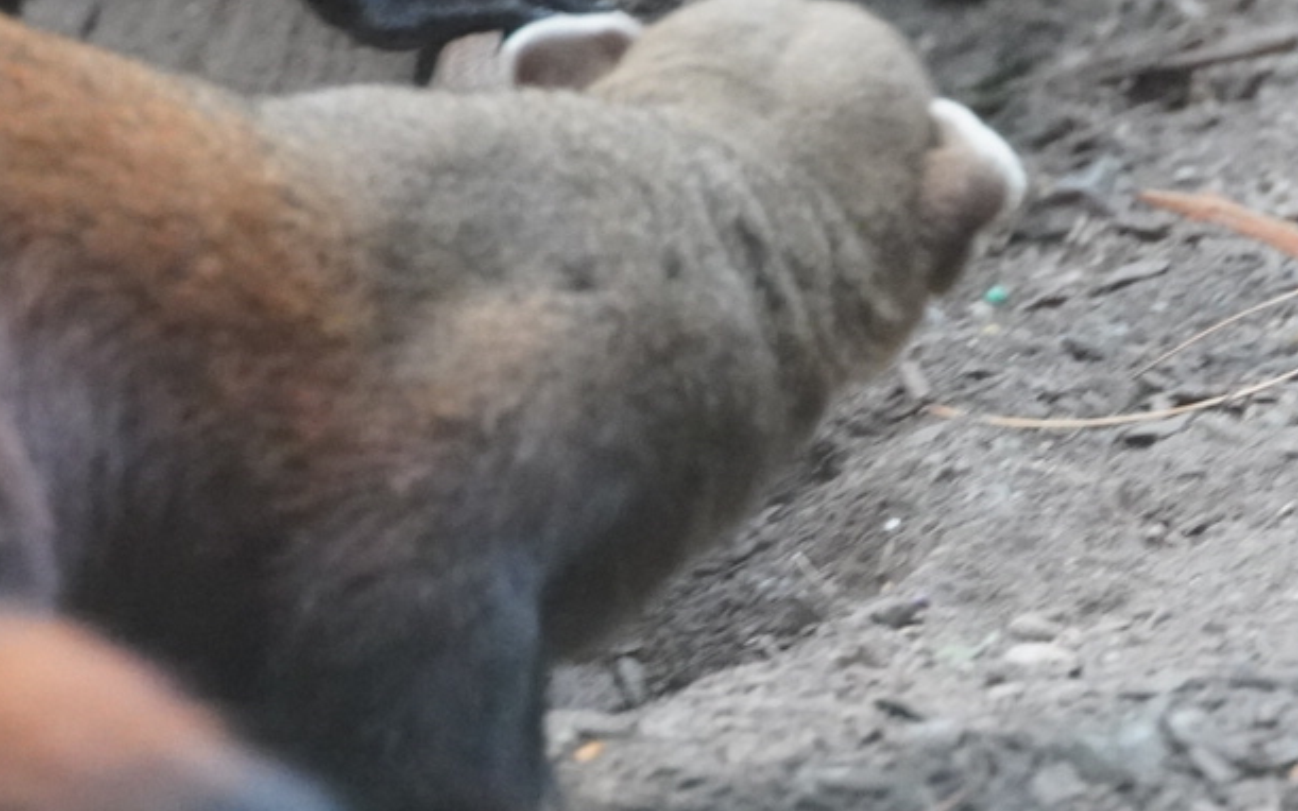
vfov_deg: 4.3
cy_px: -13
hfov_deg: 6.9
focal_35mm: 303
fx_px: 10732
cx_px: 327
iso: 6400
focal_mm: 75
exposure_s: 1/80
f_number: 5.6
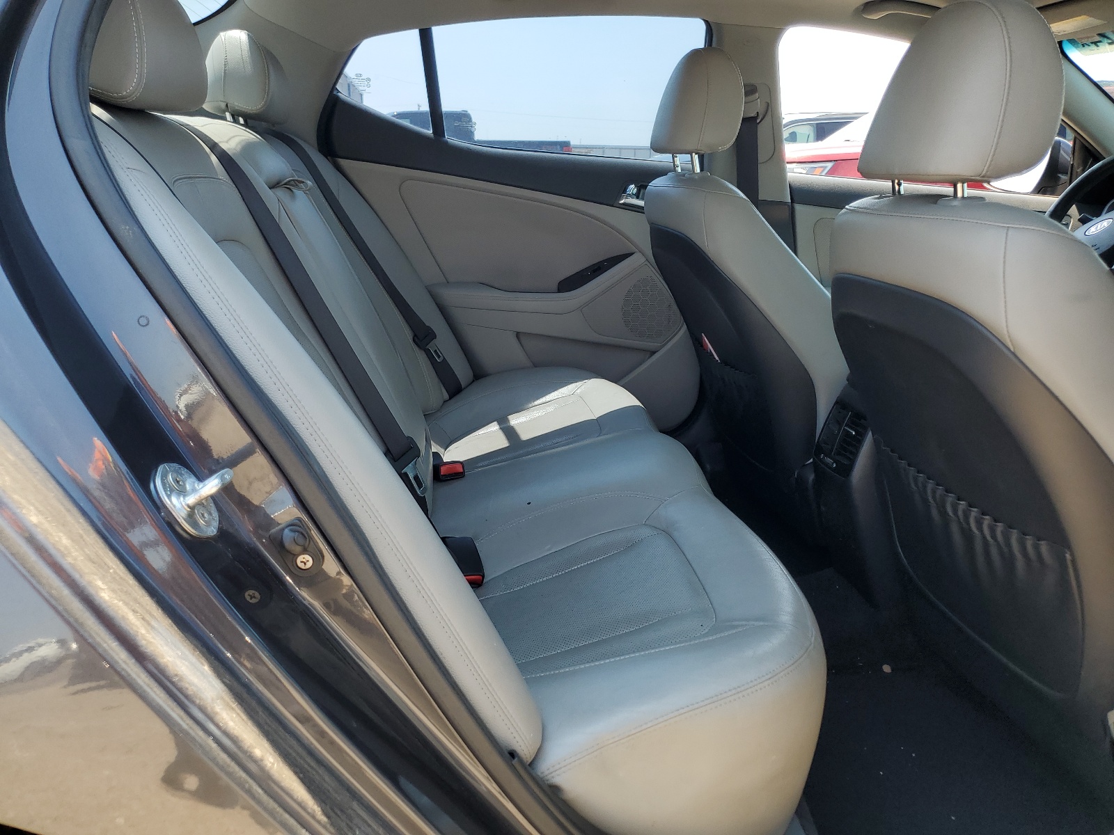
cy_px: 418
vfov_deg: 53.1
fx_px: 837
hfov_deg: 67.3
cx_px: 557
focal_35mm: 26
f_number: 1.5
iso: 50
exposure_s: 1/435
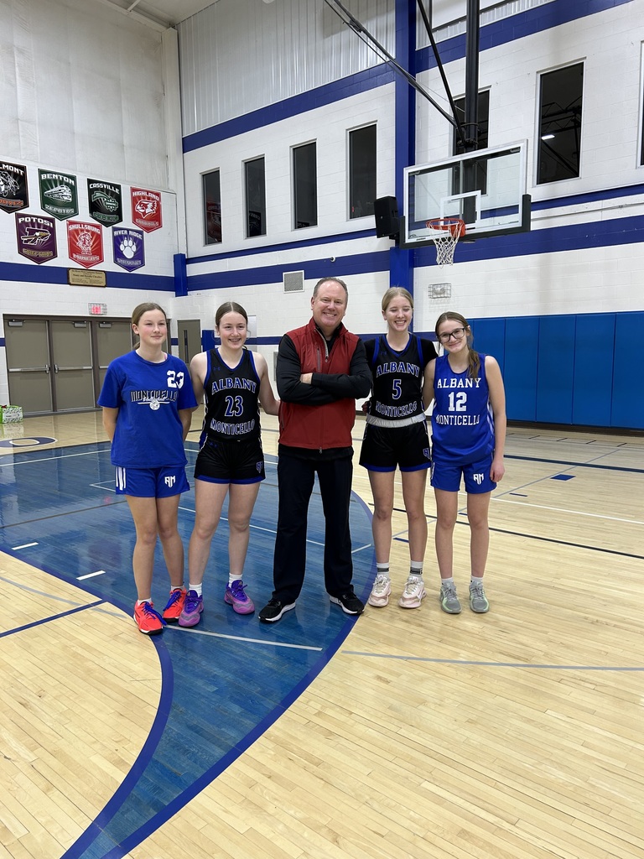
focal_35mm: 26
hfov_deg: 53.1
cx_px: 322
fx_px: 645
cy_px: 430
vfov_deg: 67.3
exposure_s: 1/83
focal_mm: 5.7
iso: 100
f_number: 1.5
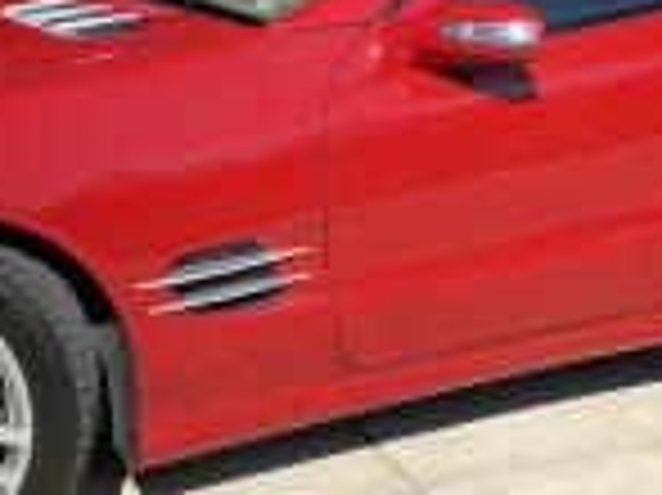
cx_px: 383
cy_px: 122
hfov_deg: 22.0
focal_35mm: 89
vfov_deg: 16.5
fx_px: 1701
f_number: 1.8
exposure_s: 1/2625
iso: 32
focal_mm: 4.25
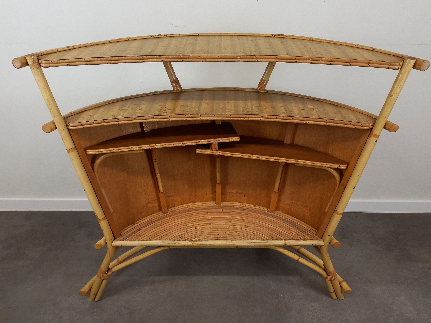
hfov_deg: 60.0
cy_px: 155
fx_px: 374
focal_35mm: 30
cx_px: 218
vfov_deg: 46.8
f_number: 1.8
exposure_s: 1/50
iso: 160
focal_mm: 4.65
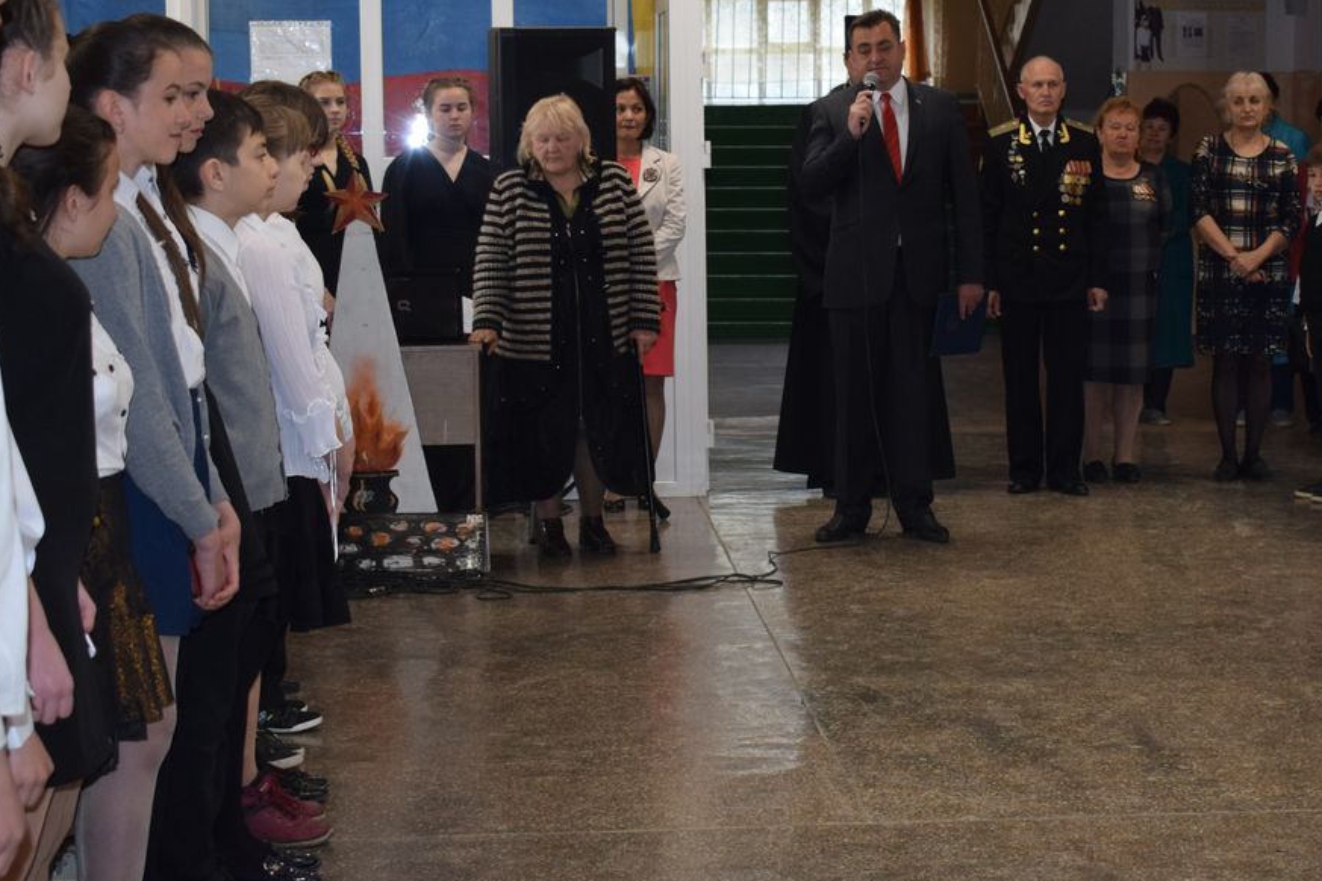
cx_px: 889
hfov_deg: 23.0
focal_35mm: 88
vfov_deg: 15.5
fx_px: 3231
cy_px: 375
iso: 1100
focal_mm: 40
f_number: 4.8
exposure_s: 1/60
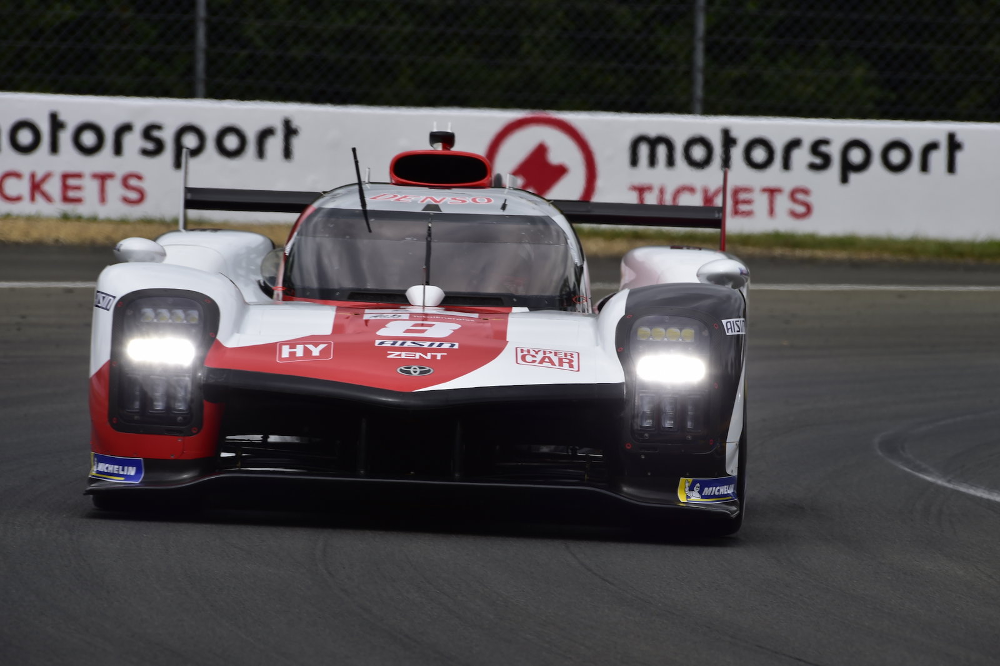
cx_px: 500
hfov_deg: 4.1
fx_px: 13881
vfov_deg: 2.7
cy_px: 333
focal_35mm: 500
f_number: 13
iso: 200
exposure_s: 1/320
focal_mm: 500
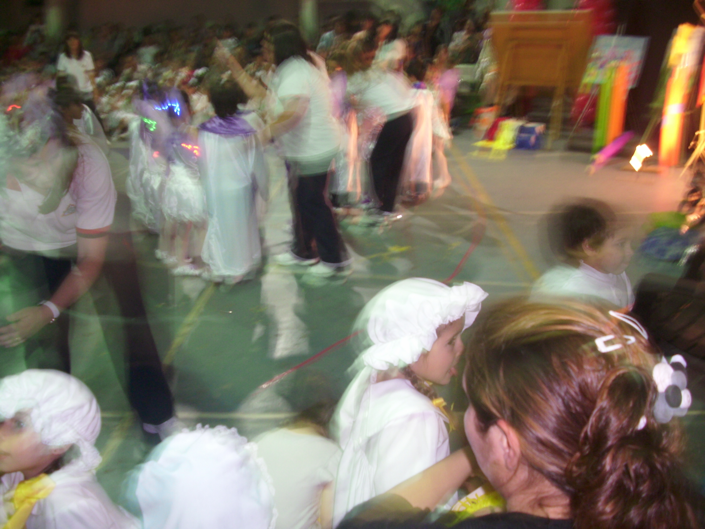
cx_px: 352
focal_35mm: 31
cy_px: 264
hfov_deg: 58.4
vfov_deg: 45.4
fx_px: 631
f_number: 2.8
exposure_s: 1/2
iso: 100
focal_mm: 6.2
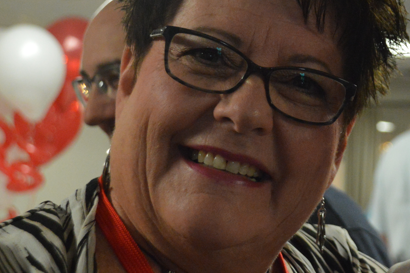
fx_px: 1241
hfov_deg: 18.4
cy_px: 92
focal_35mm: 109
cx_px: 390
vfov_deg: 12.5
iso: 3200
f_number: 4.2
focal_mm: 35
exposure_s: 1/50
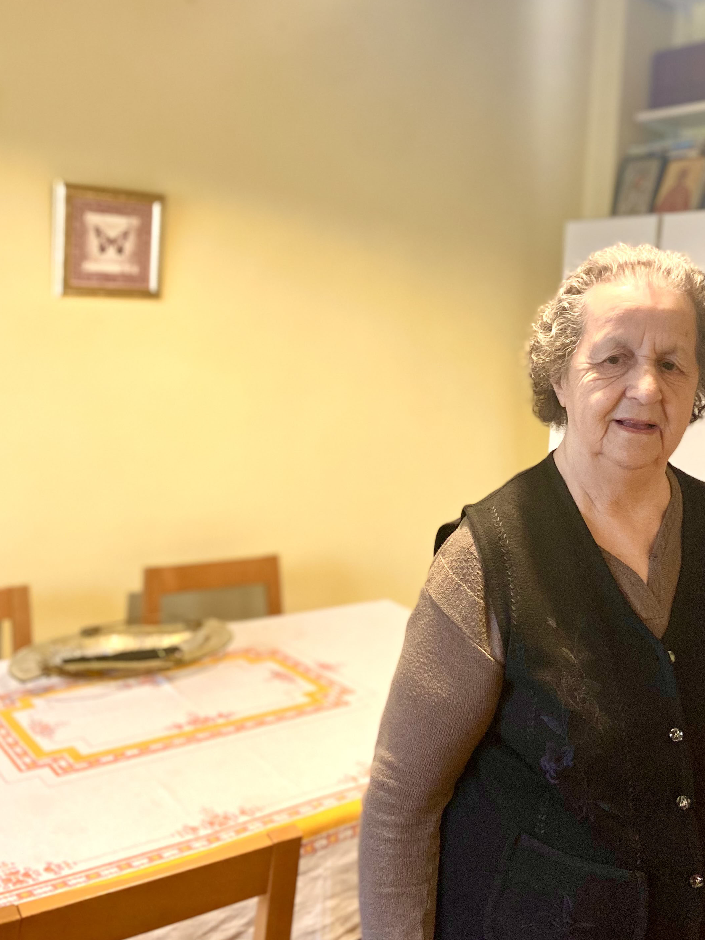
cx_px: 434
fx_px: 1005
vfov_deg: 50.1
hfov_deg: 38.5
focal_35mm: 37
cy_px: 426
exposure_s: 1/50
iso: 250
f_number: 1.8
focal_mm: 4.25
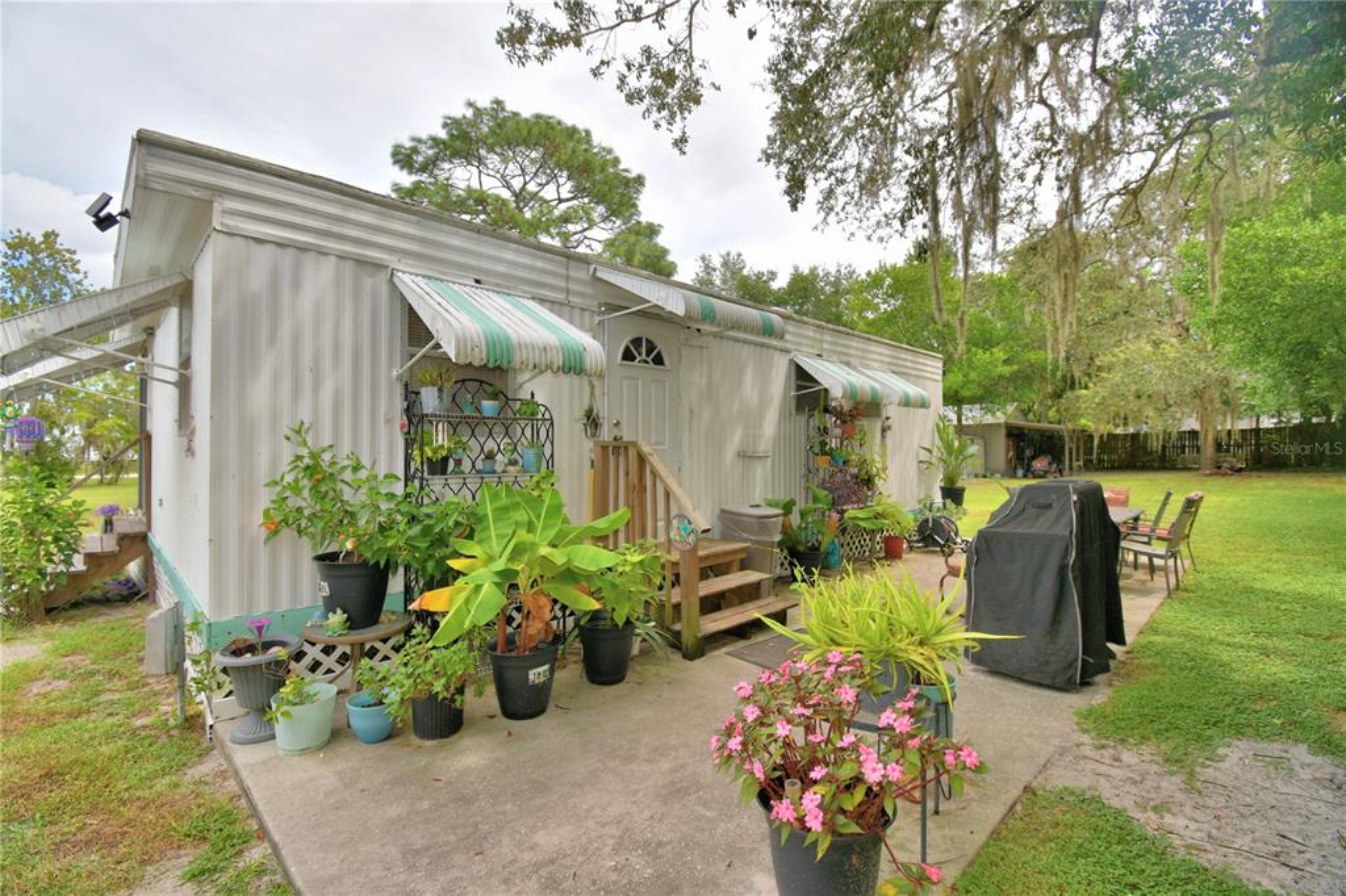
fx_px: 561
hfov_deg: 100.4
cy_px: 448
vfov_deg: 77.3
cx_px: 673
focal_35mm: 15
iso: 100
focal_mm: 10
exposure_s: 1/250
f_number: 7.1
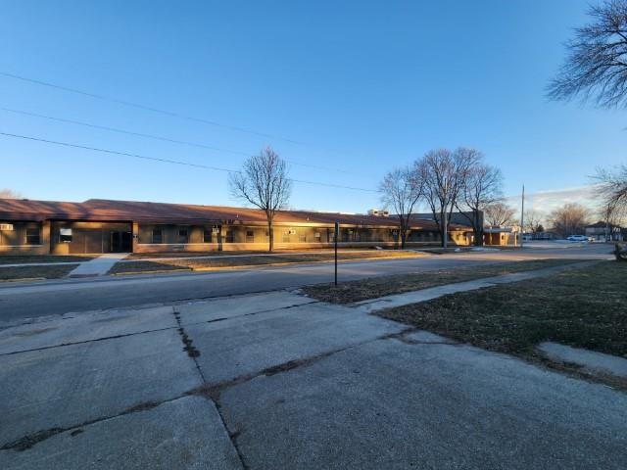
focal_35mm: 13
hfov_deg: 106.2
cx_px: 314
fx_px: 235
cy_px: 235
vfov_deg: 89.9
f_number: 2.2
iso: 50
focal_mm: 2.2
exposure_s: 1/384
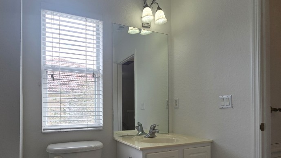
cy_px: 110
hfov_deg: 83.2
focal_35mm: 21
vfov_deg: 52.1
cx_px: 118
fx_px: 156
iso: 50
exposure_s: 1/154
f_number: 2.2
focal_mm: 2.2
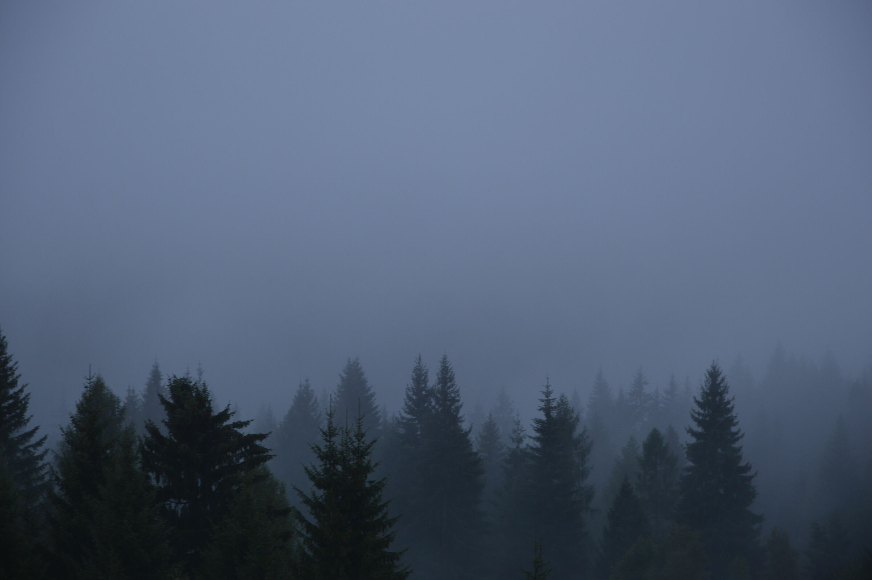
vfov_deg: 8.7
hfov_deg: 13.1
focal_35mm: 158
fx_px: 3812
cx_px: 436
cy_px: 290
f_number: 6.3
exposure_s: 1/2
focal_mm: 105
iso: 200
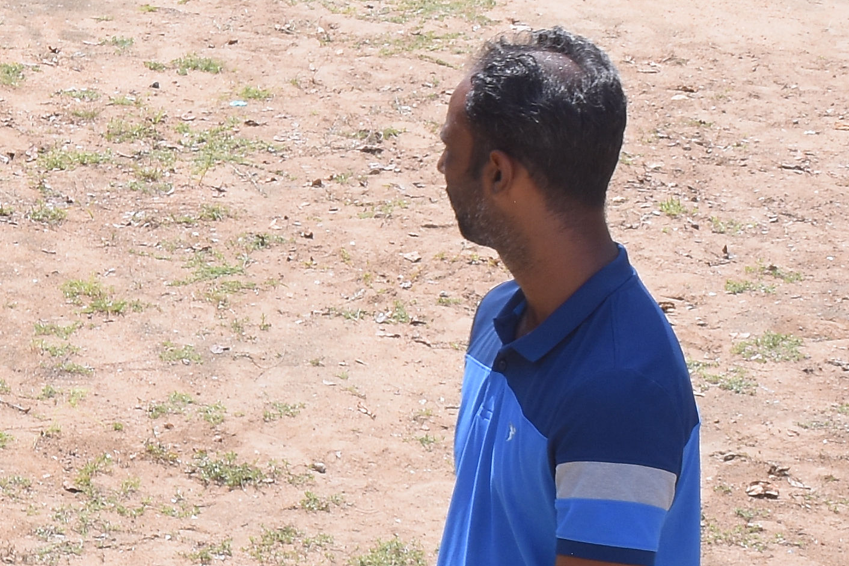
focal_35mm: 204
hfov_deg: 9.7
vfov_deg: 6.7
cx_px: -520
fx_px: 4810
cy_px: 61
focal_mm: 32
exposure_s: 1/125
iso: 200
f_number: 11
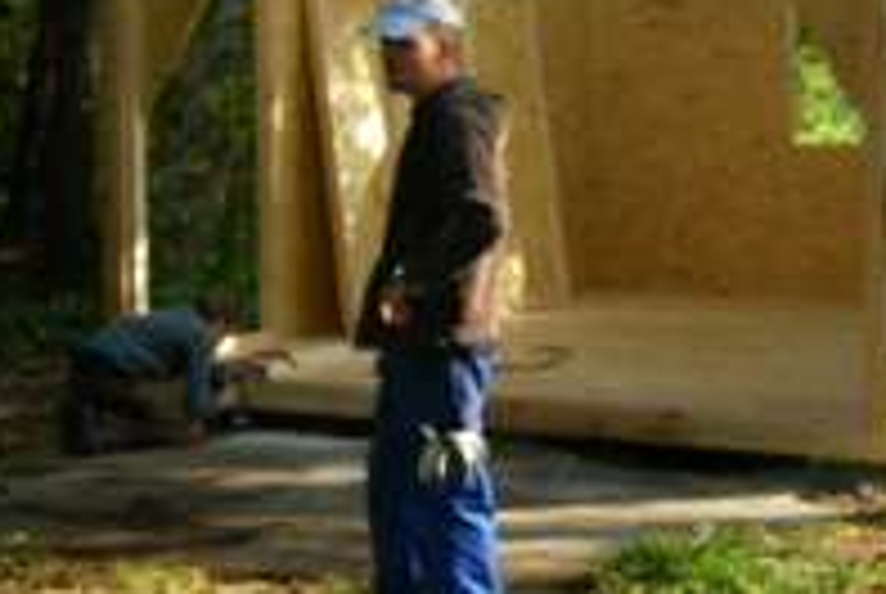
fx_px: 2292
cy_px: 54
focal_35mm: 93
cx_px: 567
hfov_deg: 21.8
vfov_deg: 14.6
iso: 80
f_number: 4
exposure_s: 1/125
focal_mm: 8.8
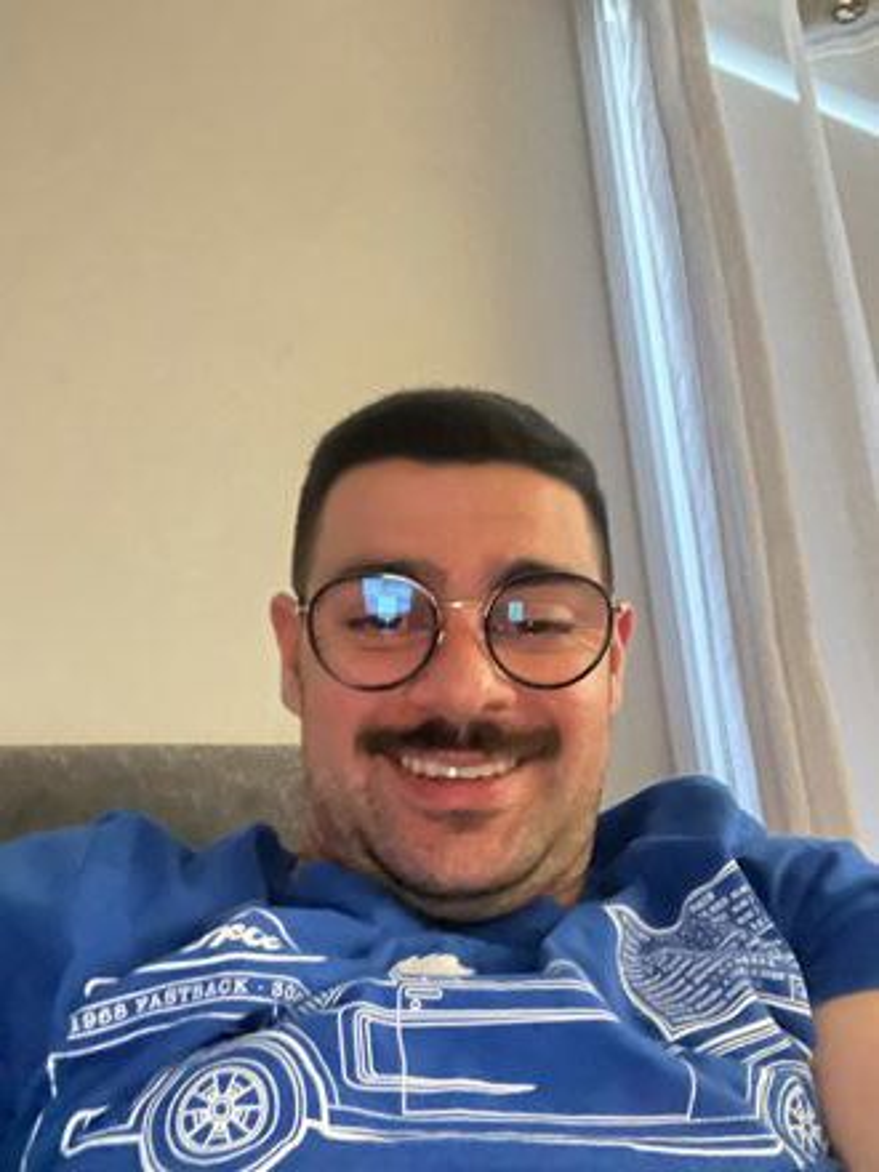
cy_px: 586
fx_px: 1016
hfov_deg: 46.8
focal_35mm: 30
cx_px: 440
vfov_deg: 60.0
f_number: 2.2
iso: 2000
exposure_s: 1/14
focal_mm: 2.71
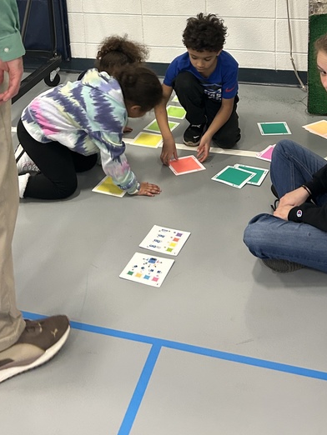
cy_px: 22
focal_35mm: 51
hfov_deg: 28.5
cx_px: 133
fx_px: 642
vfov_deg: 34.7
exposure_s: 1/60
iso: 160
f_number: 1.5
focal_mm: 5.7
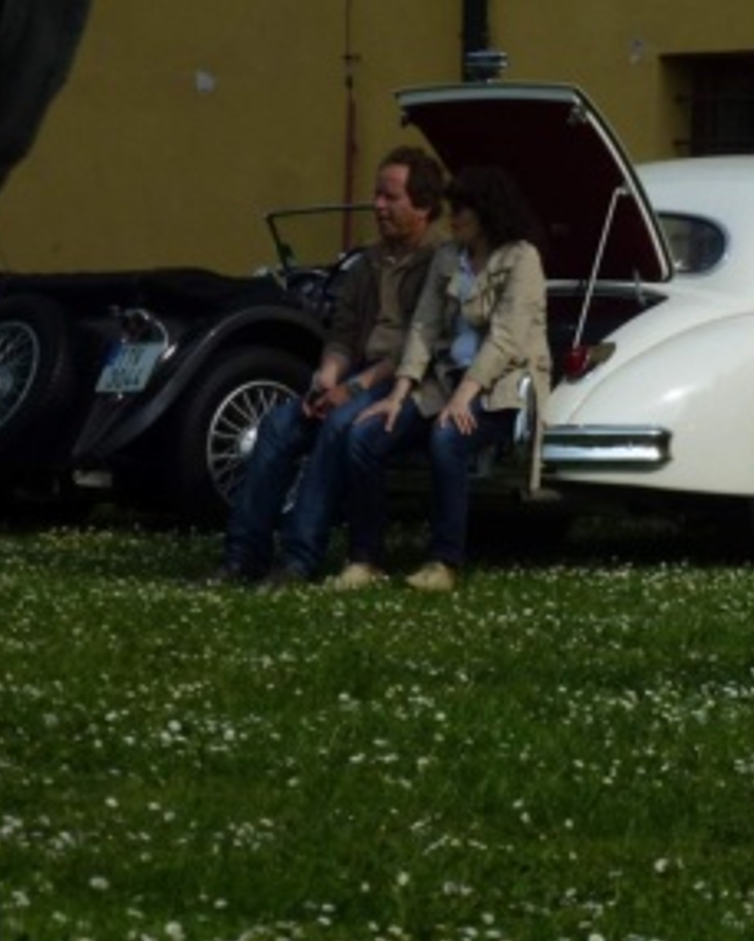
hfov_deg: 8.0
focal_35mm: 193
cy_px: 393
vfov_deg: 10.0
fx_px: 5381
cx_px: 675
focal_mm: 20.2
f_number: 5.1
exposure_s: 1/1000
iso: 100
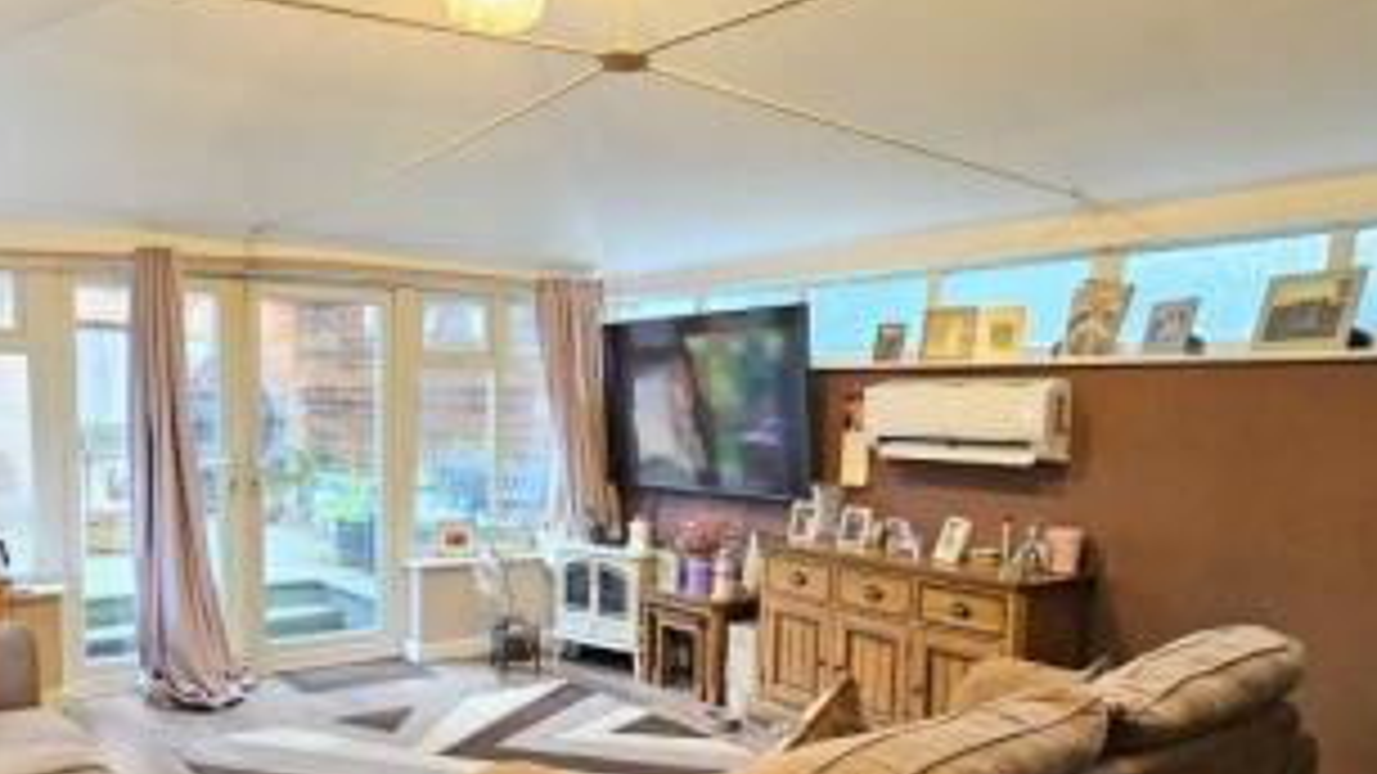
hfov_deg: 69.5
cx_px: 583
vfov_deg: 42.1
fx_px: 986
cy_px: 533
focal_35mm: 27
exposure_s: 1/50
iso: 320
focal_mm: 2.2
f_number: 2.2
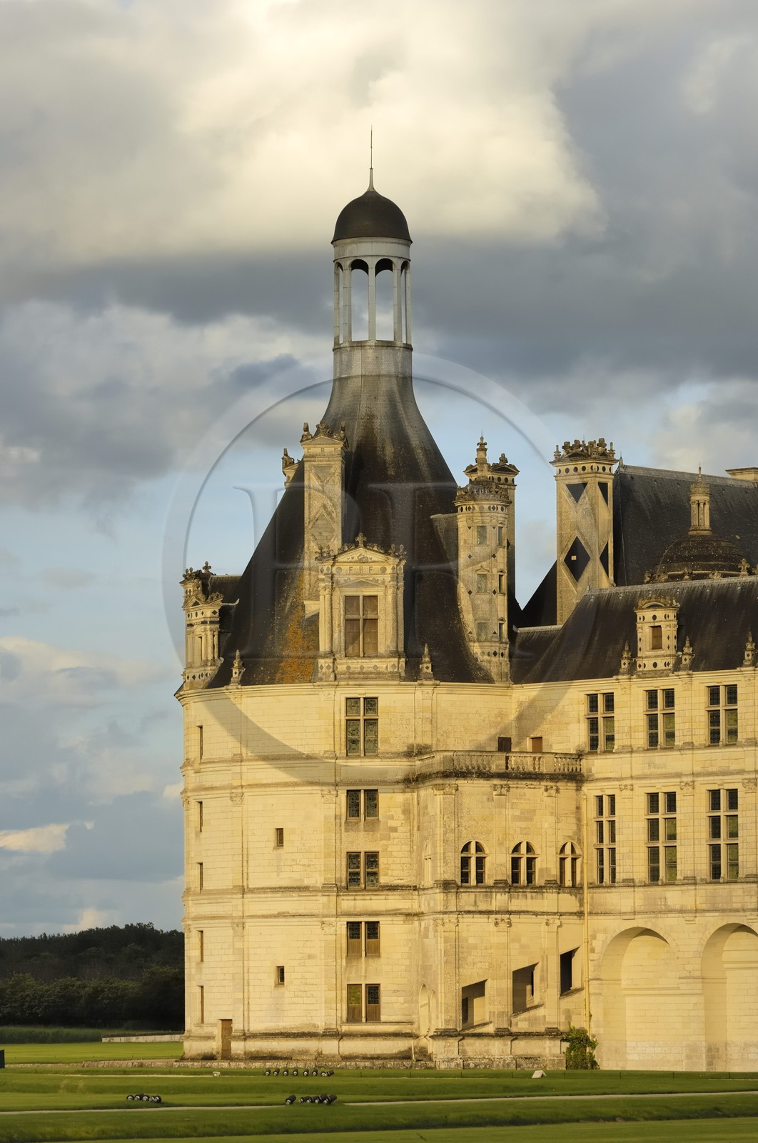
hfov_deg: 8.9
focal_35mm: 153
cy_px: 572
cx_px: 379
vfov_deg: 13.4
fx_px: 4847
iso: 100
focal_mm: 102
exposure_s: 1/250
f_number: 6.3
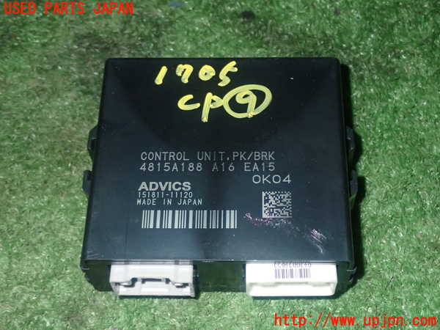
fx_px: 737
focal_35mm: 58
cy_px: 165
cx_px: 220
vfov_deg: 25.2
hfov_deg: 33.2
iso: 800
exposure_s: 1/60
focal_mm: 10.35
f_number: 10
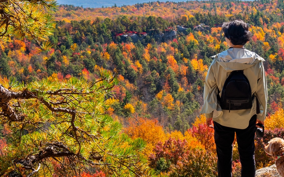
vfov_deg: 19.1
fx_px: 526
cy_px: 63
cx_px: 241
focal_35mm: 68
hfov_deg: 29.3
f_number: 7.1
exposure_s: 1/250
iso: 100
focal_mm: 28
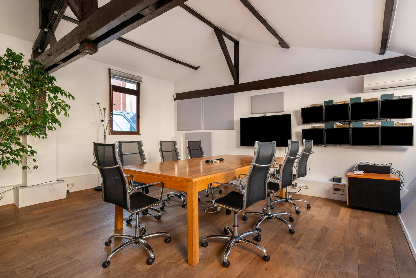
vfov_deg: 70.5
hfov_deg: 93.3
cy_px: 139
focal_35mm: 17
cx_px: 208
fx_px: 196
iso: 800
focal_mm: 17
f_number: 11
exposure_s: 1/20
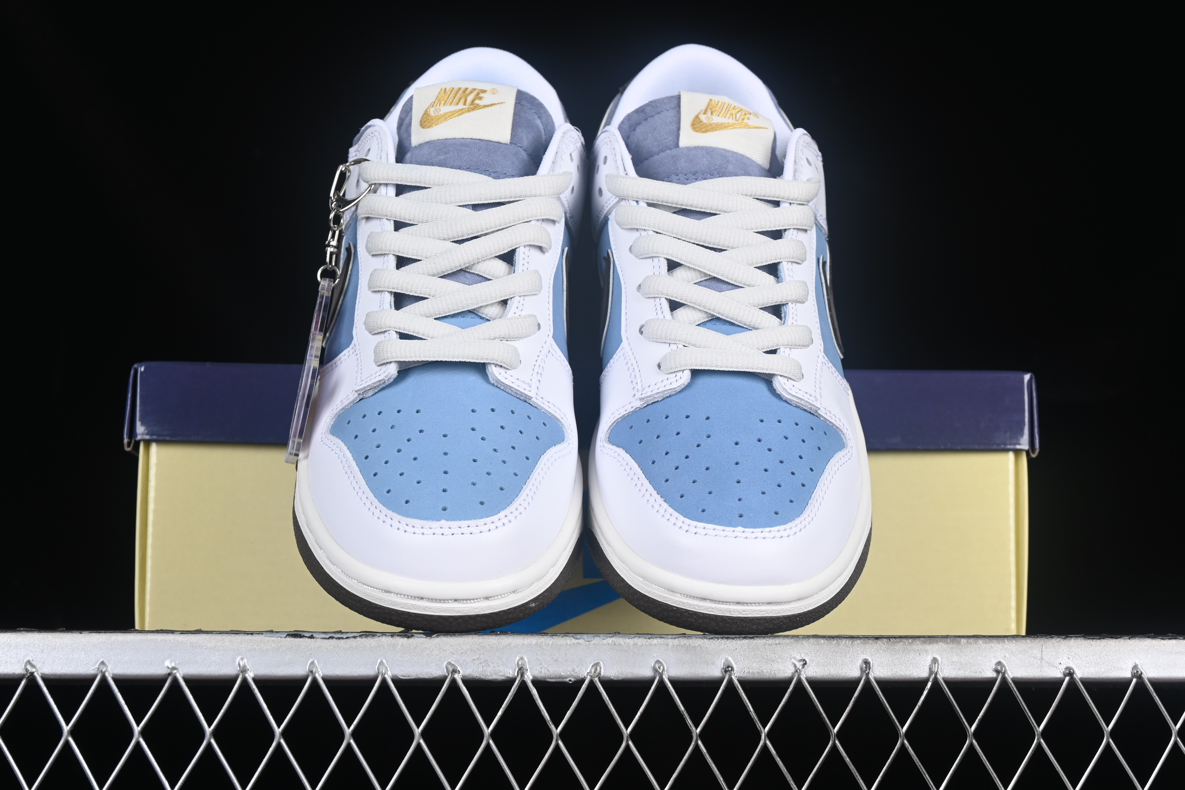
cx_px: 592
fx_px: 2469
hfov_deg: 27.0
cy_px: 395
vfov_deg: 18.2
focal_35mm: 75
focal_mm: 50
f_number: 8
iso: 160
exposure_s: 1/80
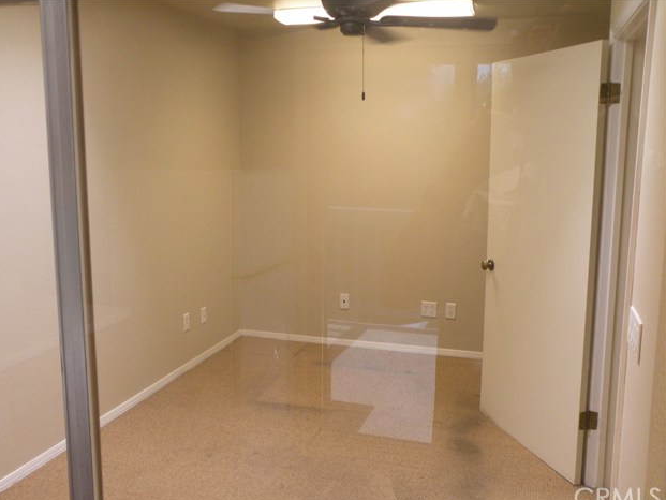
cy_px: 255
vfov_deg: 41.8
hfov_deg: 53.9
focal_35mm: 34
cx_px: 324
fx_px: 654
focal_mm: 5.8
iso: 201
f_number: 3.2
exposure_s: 1/60
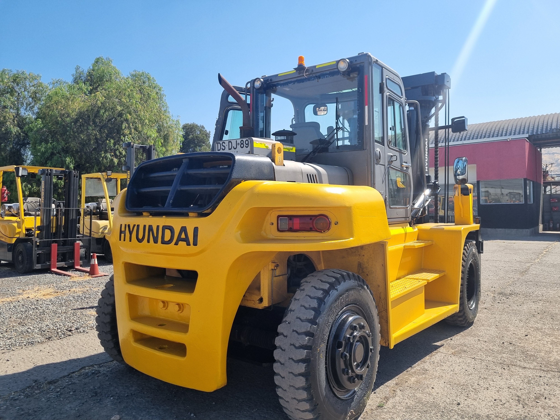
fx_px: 421
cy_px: 210
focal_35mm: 26
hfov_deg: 67.3
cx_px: 280
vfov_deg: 53.1
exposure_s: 1/2004
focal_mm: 5.4
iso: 50
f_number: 1.8
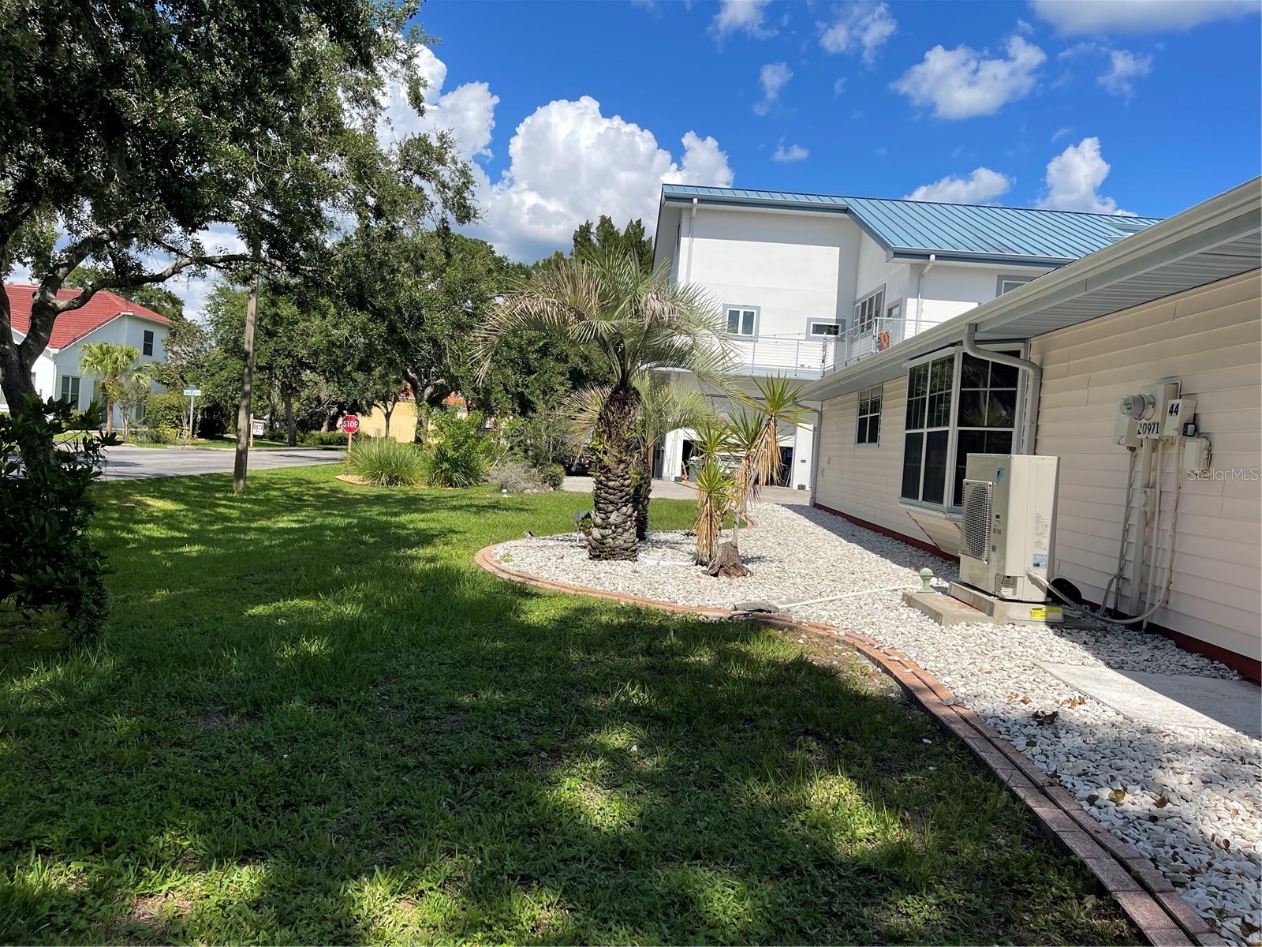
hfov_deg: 69.4
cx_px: 631
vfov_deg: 54.9
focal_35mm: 25
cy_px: 474
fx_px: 911
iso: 32
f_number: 1.6
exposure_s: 1/4049
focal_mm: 5.1
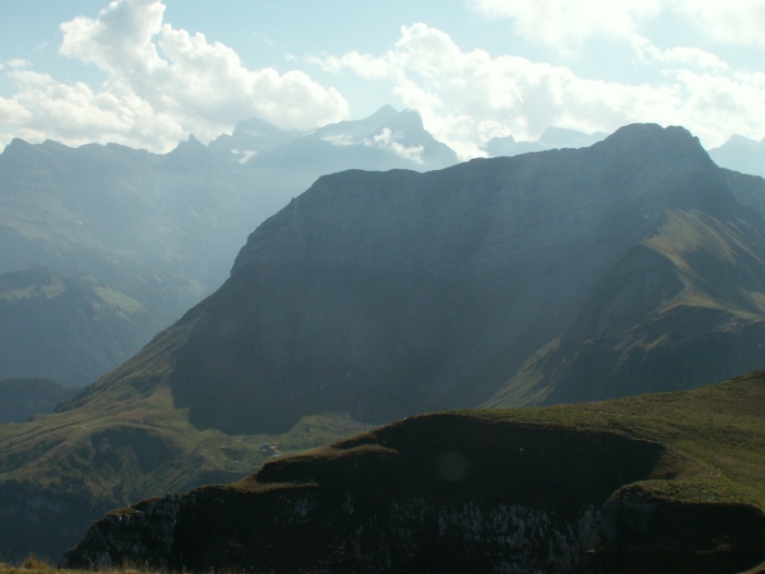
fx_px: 1039
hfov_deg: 40.3
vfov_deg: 30.8
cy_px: 233
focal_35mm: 47
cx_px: 324
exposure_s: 1/250
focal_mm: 6.25
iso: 50
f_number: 8
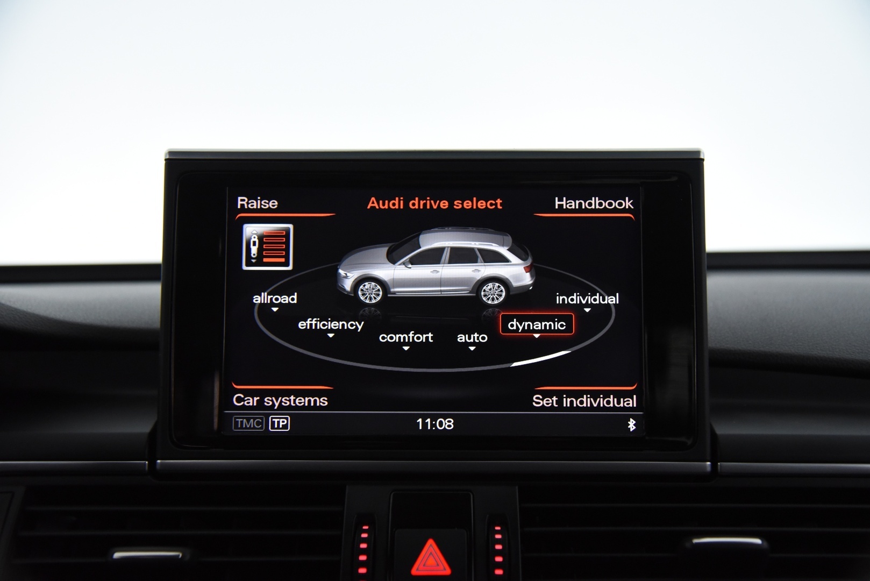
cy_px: 290
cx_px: 435
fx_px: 1064
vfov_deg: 30.5
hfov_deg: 44.5
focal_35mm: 44
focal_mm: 44
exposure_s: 1/80
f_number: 4
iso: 4000
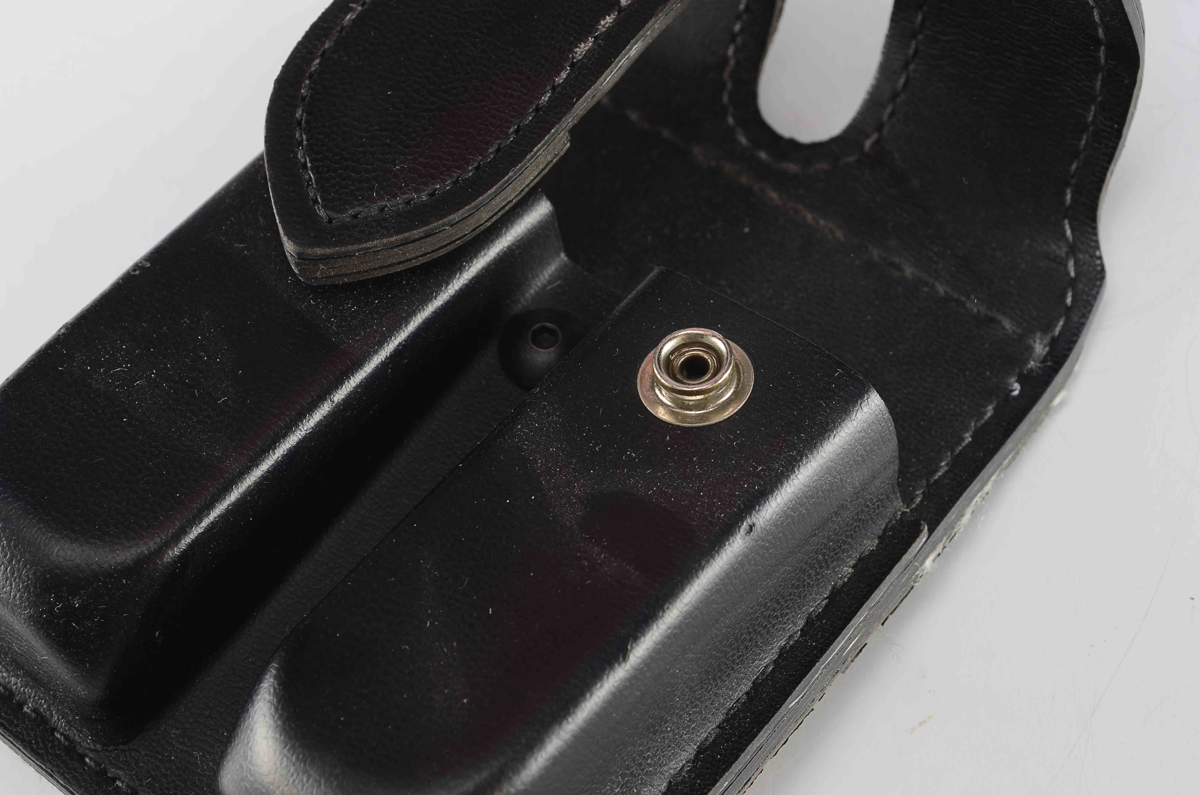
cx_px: 600
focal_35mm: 72
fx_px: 2395
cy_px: 398
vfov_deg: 18.8
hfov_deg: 28.1
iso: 100
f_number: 10
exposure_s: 1/80
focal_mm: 48
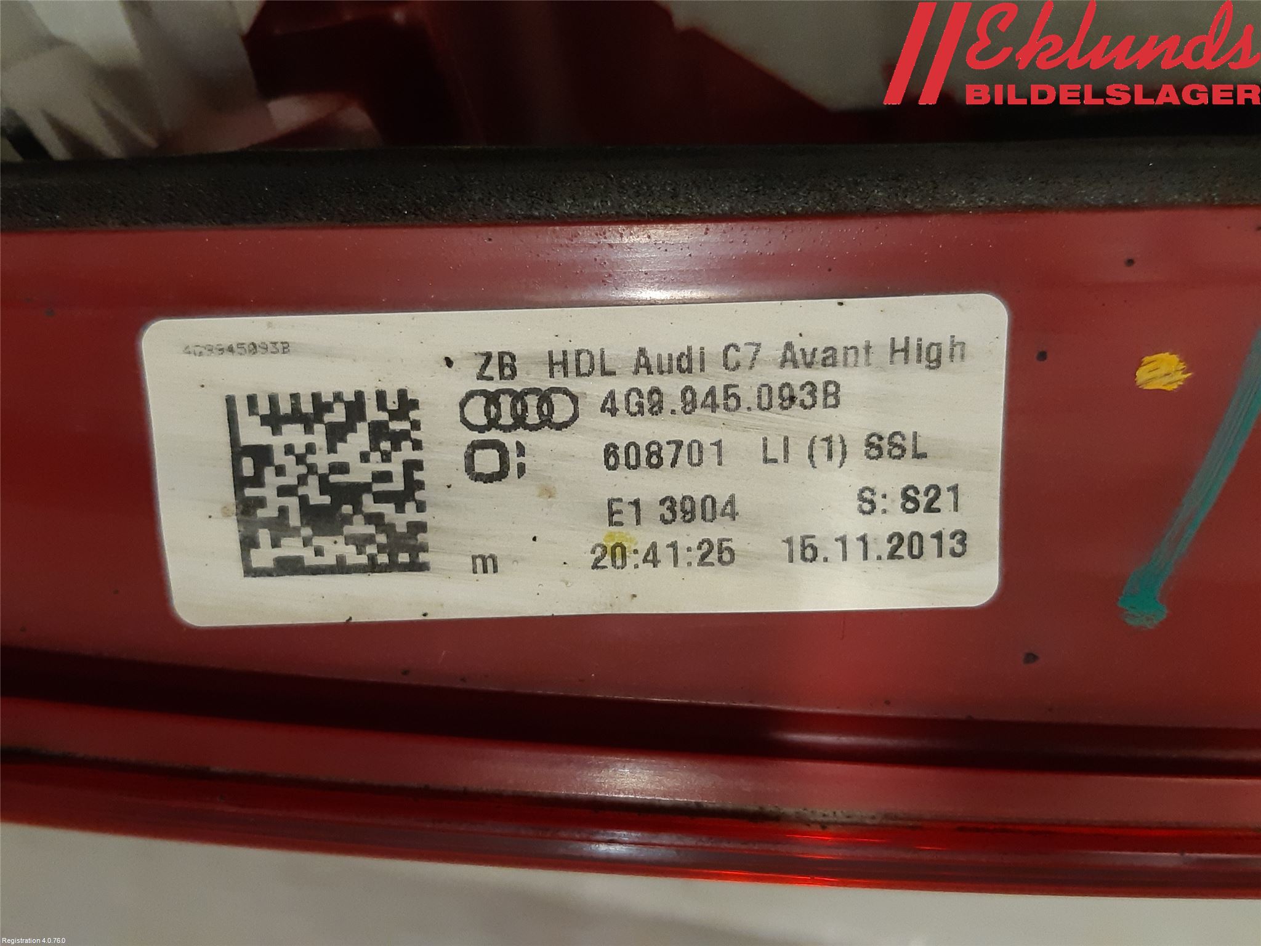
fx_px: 947
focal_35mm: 26
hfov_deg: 67.3
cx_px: 630
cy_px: 473
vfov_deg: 53.1
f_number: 1.7
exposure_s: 1/50
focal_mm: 3.93
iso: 250
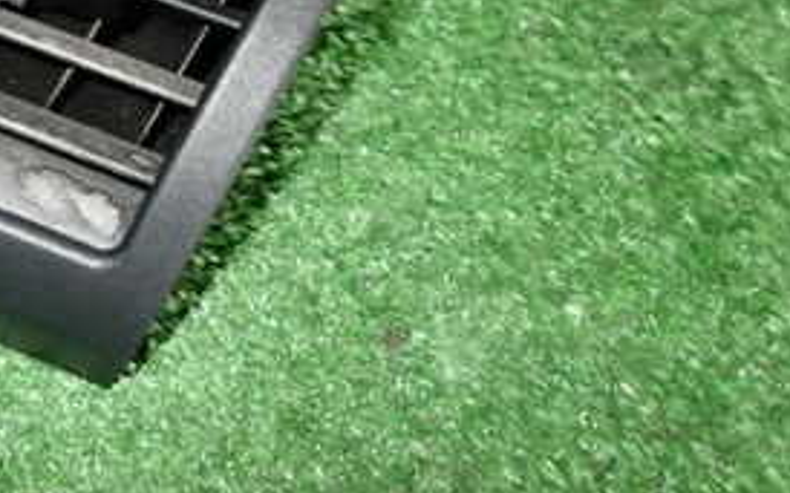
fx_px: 1248
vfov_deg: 21.2
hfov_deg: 33.0
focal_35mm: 58
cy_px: -52
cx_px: 55
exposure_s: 1/30
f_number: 5.6
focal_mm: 4.5
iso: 500
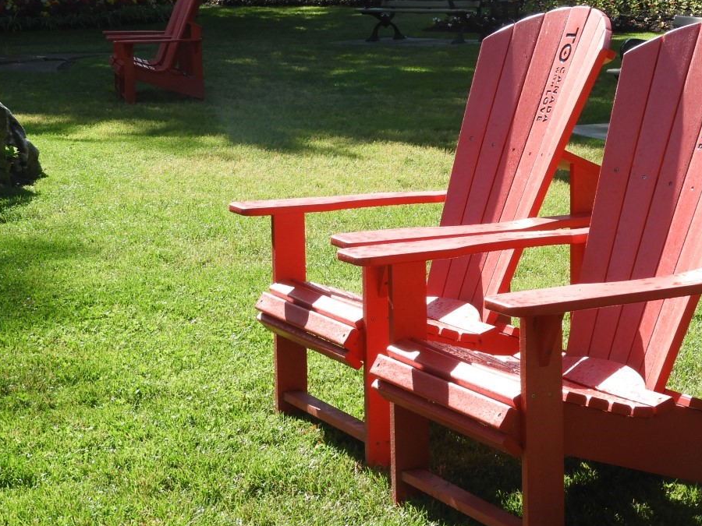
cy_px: 226
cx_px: 520
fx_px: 1947
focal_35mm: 96
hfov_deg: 20.3
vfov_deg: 15.4
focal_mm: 10.7
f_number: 4.2
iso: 100
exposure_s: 1/320
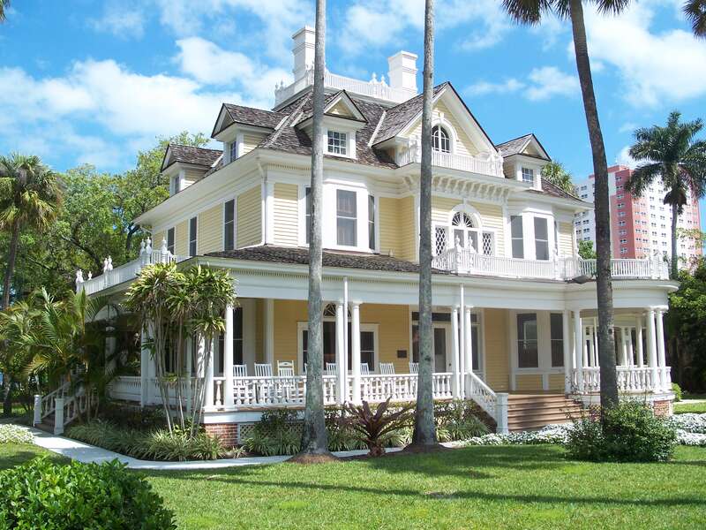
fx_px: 755
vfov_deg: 38.7
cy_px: 265
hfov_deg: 50.1
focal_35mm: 37
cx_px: 353
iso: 64
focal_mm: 7.8
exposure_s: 1/400
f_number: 4
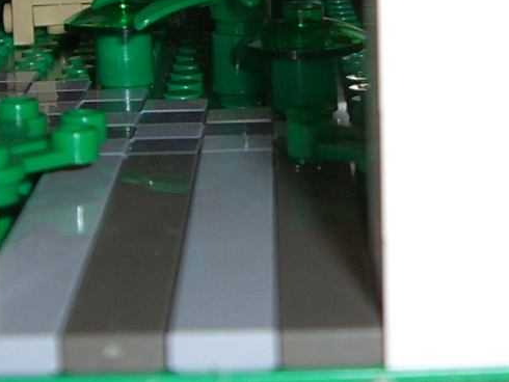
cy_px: -85
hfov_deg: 15.8
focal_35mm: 124
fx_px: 1824
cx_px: 371
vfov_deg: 11.7
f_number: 2.7
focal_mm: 6.2
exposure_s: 1/60
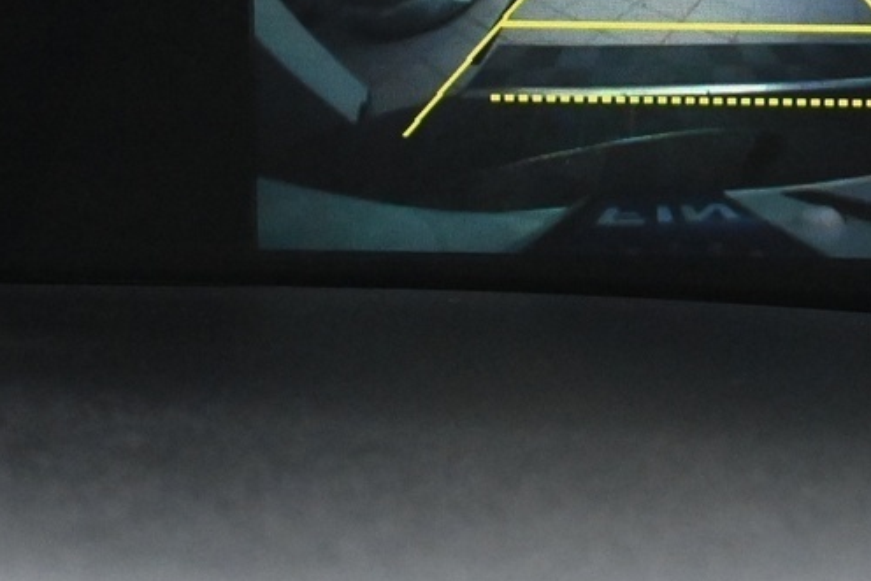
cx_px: 702
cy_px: 19
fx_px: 3912
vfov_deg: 8.5
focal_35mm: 162
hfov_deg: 12.6
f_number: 5
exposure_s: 1/50
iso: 5000
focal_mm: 33
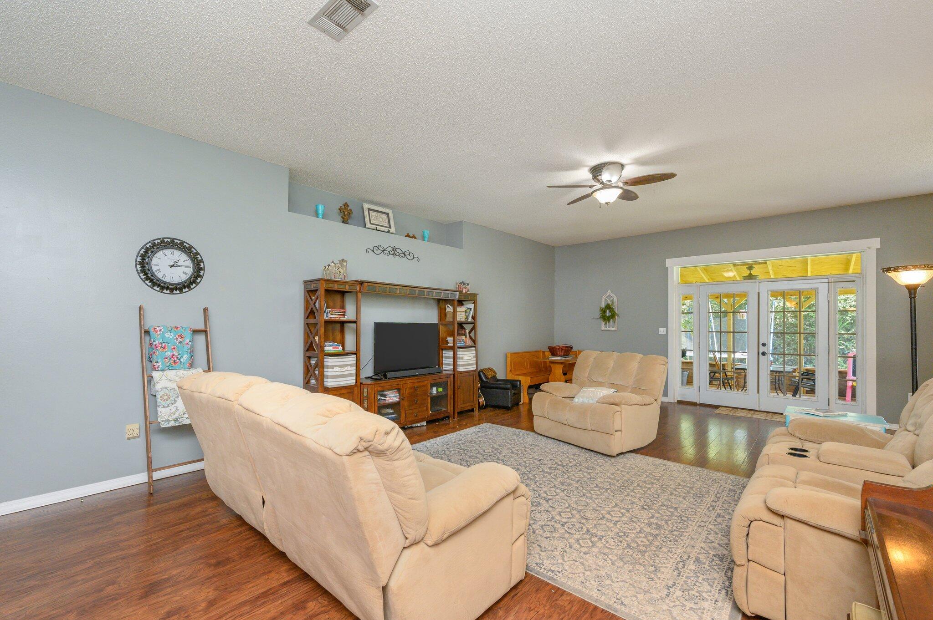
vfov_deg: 77.2
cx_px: 466
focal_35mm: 15
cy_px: 310
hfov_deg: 100.4
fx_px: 388
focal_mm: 15
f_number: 9
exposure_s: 1/30
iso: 640
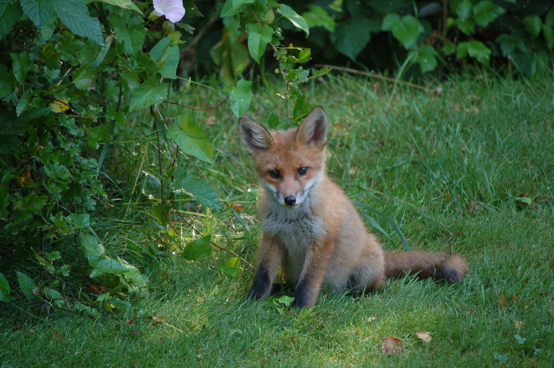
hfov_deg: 6.9
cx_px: 277
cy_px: 184
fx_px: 4613
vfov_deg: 4.6
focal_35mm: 300
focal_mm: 200
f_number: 5.6
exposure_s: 1/30
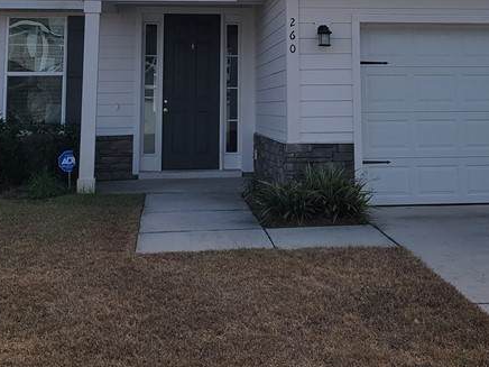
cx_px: 306
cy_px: -1
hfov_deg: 31.5
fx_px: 862
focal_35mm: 61
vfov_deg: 23.0
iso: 40
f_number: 1.8
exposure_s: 1/5285
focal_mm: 5.4
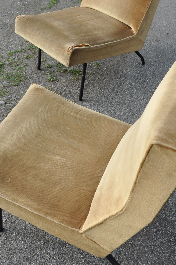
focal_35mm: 48
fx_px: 353
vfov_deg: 40.7
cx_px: 107
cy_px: 91
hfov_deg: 27.9
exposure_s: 1/250
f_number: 8
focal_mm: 22
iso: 250
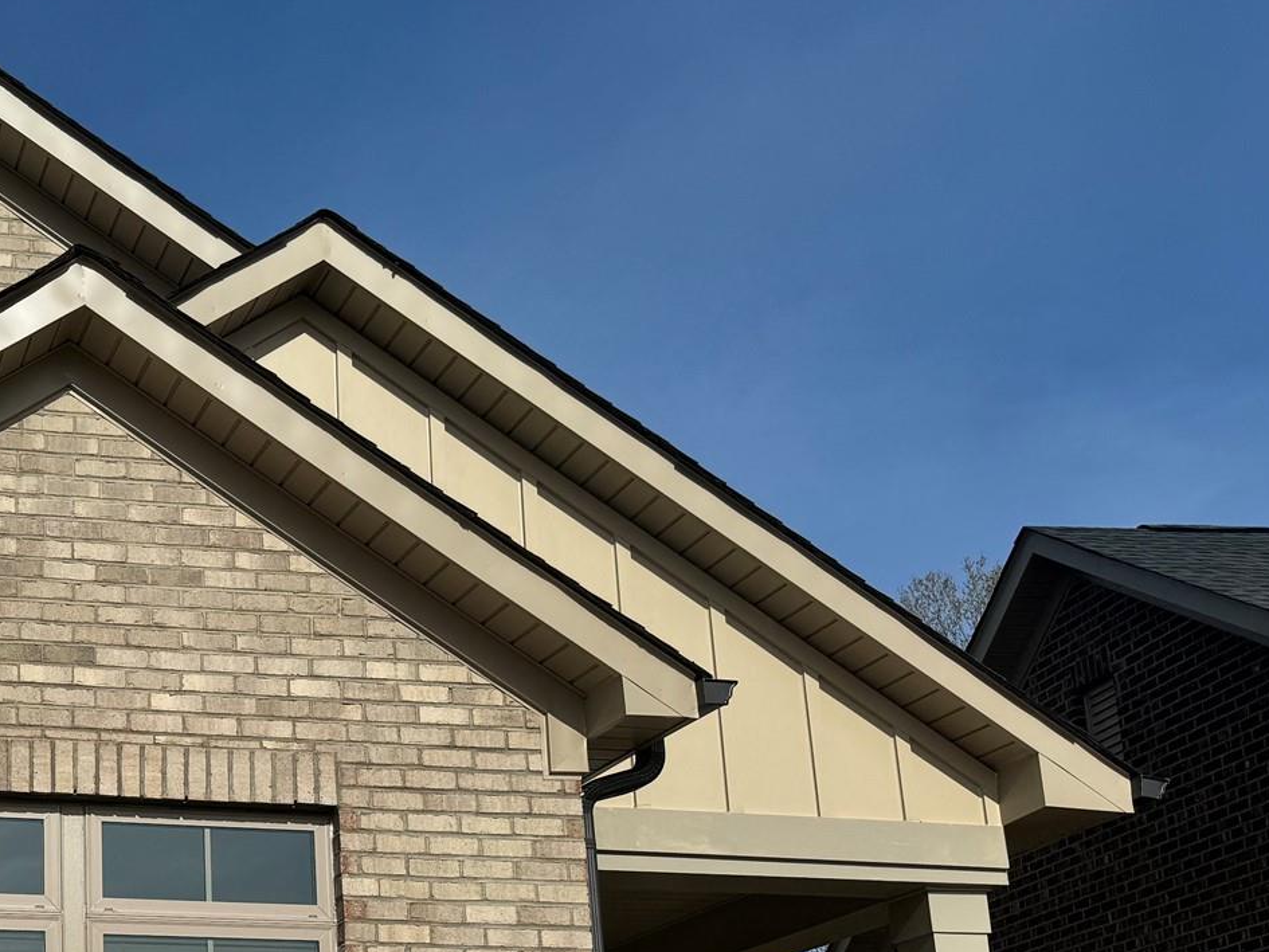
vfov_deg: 27.2
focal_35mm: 52
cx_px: -4
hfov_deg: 33.6
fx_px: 1907
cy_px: 838
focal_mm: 6.86
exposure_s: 1/10417
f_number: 1.78
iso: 80
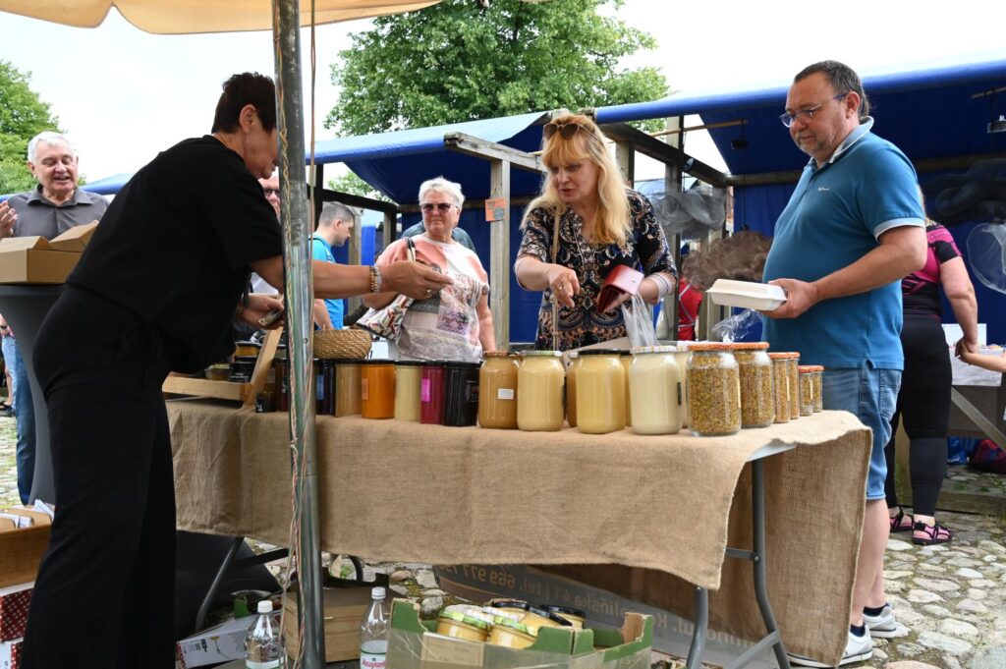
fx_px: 893
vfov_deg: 41.1
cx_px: 503
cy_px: 334
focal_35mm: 32
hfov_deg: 58.8
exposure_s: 1/250
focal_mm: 32
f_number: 8
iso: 640
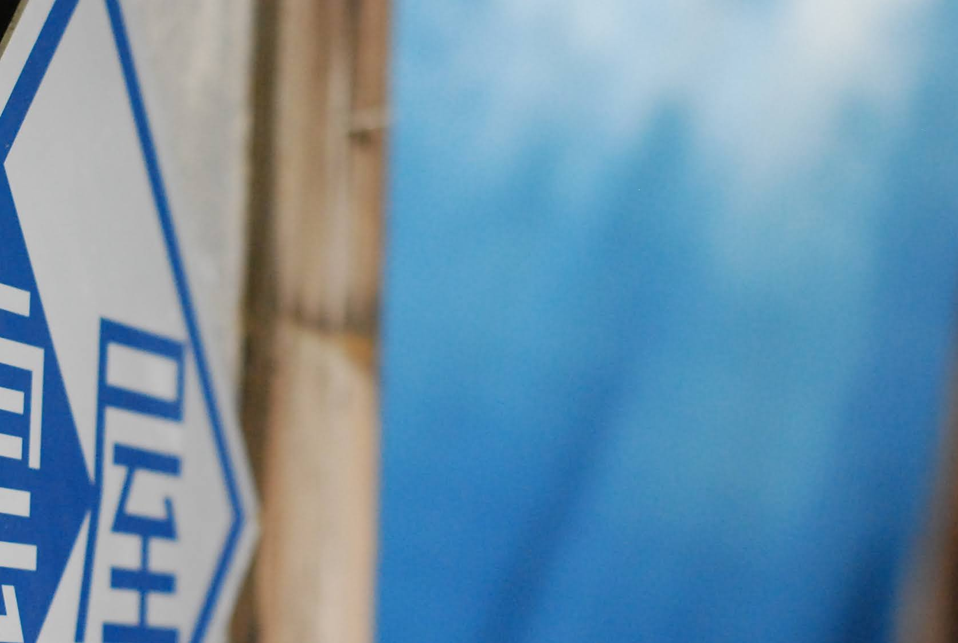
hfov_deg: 15.7
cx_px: 490
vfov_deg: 10.6
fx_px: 3467
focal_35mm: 130
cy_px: 492
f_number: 2.8
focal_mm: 50
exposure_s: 1/2000
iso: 1600
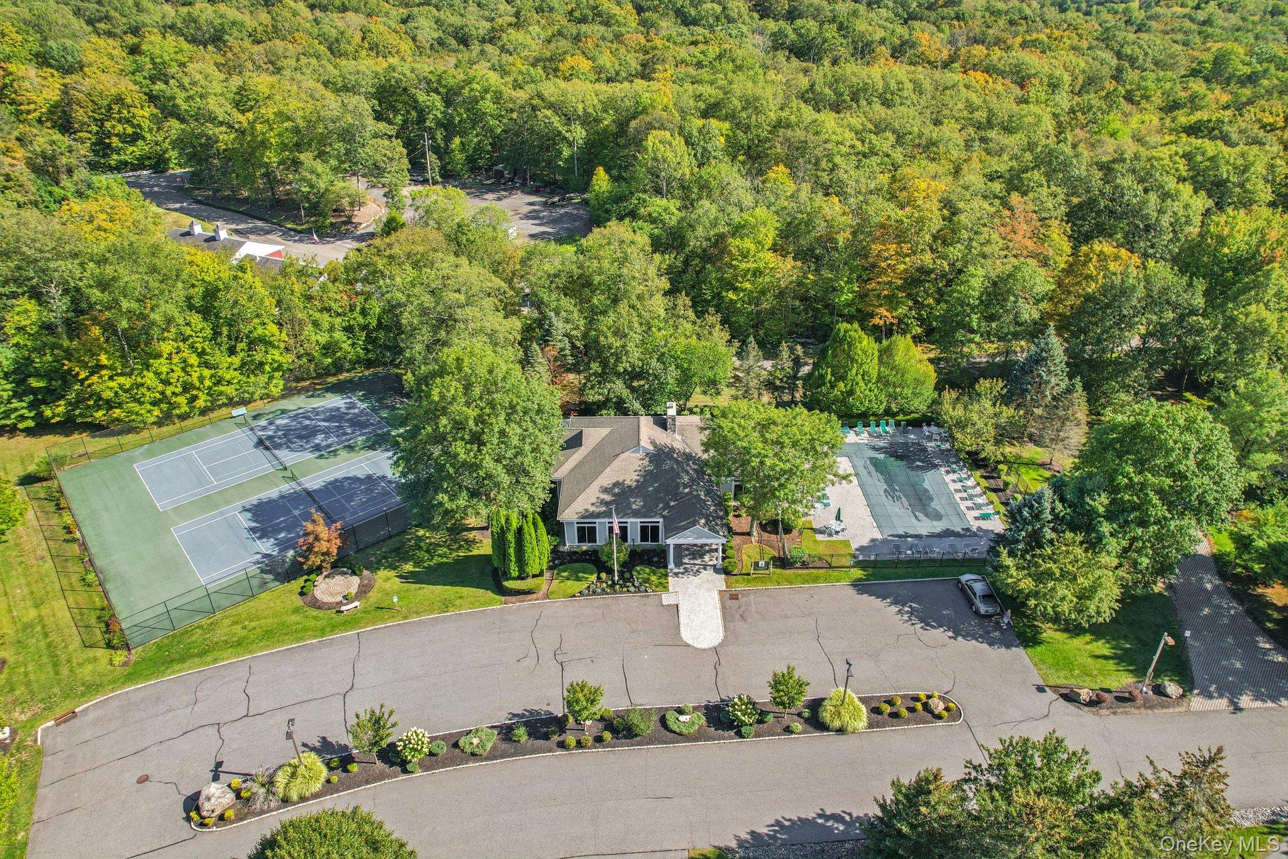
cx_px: 644
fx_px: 787
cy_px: 430
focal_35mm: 22
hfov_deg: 78.6
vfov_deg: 57.2
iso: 100
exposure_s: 1/730
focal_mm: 8.38
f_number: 2.8
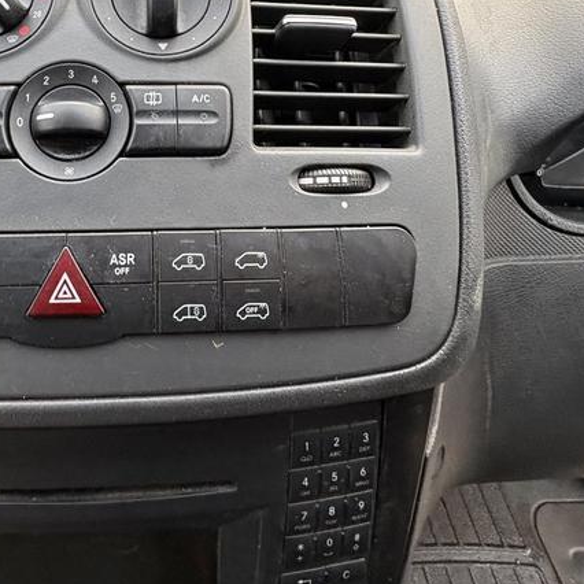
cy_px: 140
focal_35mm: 26
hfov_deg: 57.6
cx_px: 140
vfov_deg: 57.6
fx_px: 496
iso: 200
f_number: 2.2
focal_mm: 2.22
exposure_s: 1/99
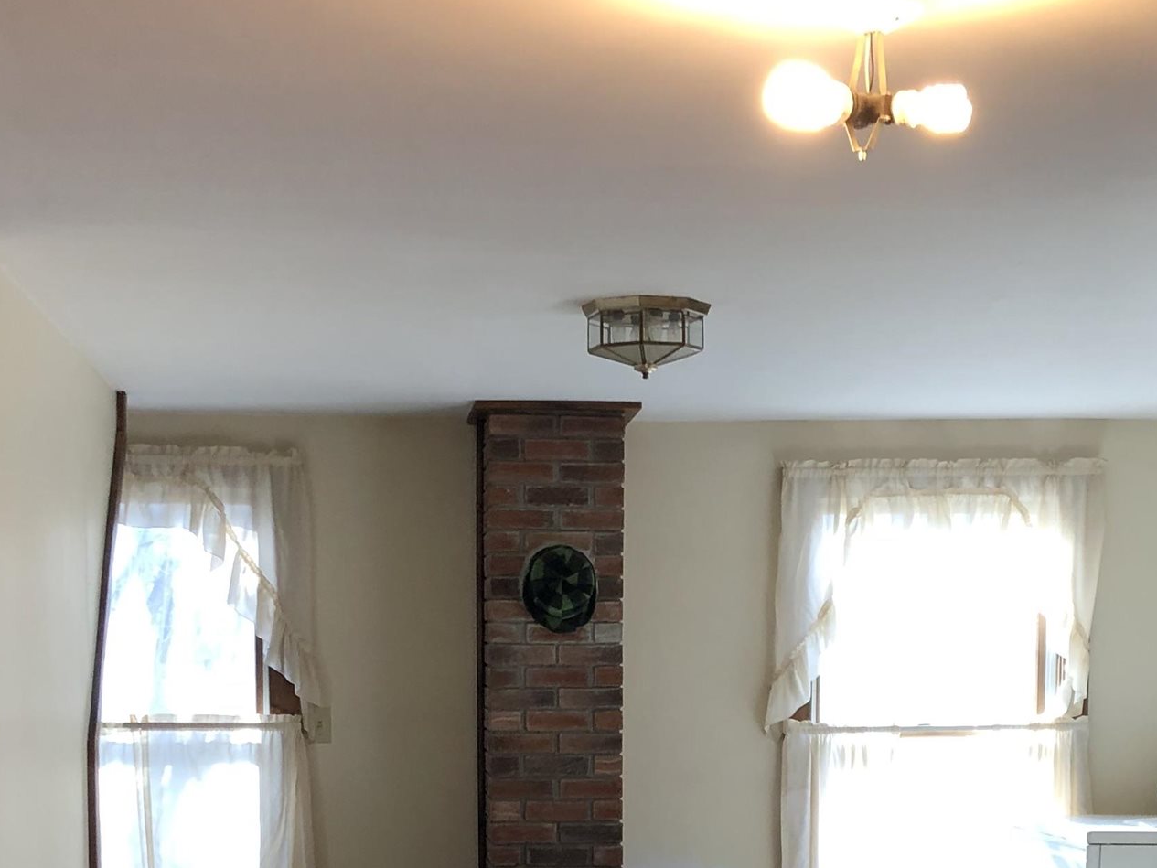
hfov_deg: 28.6
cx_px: 606
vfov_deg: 20.9
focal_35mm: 68
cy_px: 870
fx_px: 2273
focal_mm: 4
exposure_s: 1/40
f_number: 1.8
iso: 25
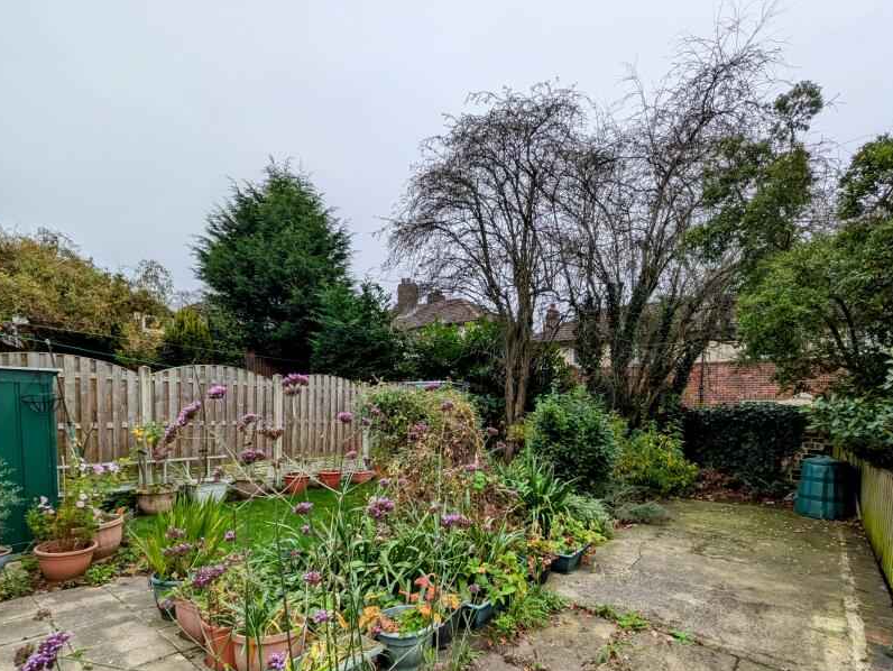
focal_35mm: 18
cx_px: 470
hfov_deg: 87.6
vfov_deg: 70.2
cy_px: 430
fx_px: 465
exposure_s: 1/283
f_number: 2.2
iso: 48
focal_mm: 1.83
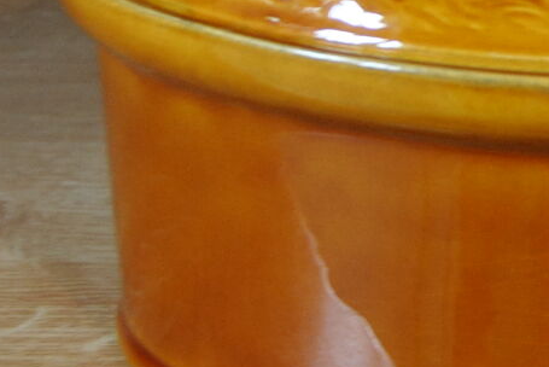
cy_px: 46
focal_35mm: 166
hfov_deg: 12.2
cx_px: 598
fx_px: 2533
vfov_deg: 8.3
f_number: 4
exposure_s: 1/30
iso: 450
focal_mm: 26
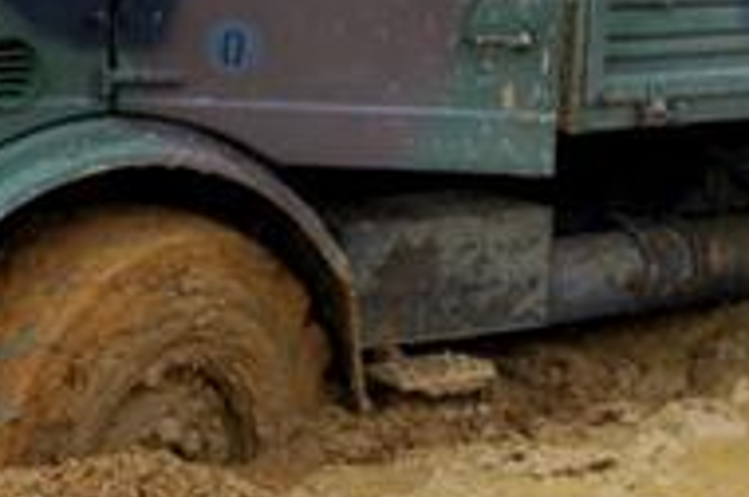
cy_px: 126
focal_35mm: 147
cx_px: 540
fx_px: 3047
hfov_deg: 14.0
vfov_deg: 9.3
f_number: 4.5
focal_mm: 29
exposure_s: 1/80
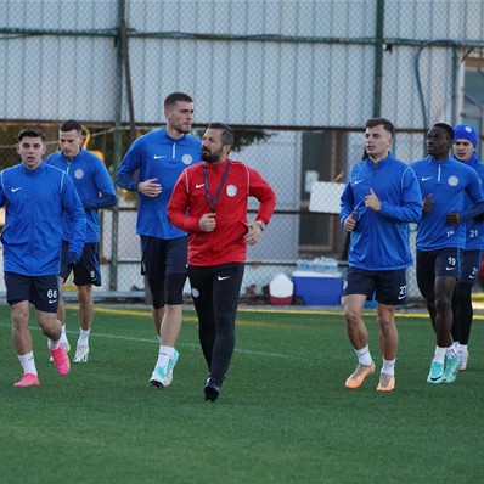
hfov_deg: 4.6
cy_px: 242
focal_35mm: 377
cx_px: 130
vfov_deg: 4.6
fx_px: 5964
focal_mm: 294
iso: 5000
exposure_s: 1/2000
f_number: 5.6
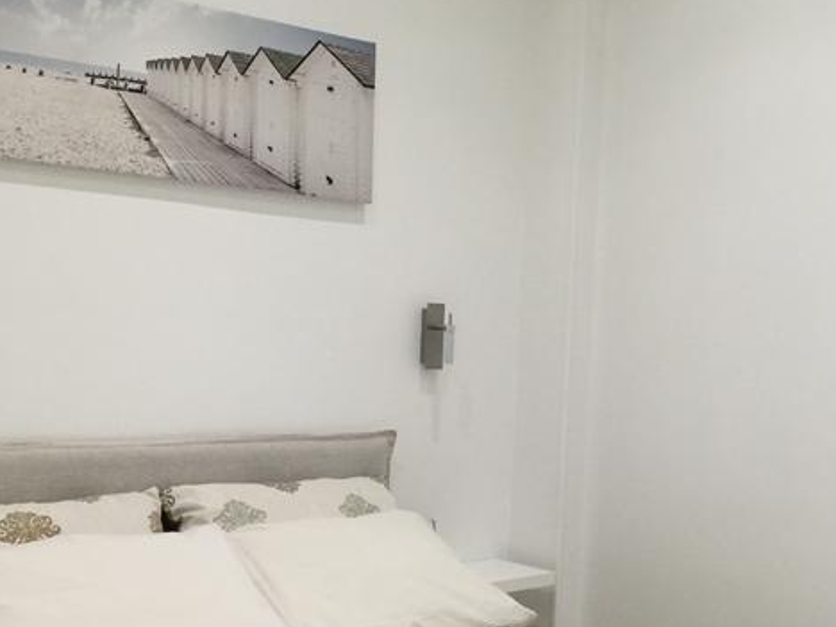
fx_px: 1280
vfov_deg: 27.3
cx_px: 427
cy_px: 439
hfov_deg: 36.2
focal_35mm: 53
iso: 50
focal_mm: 3.3
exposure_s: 1/33
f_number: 2.4
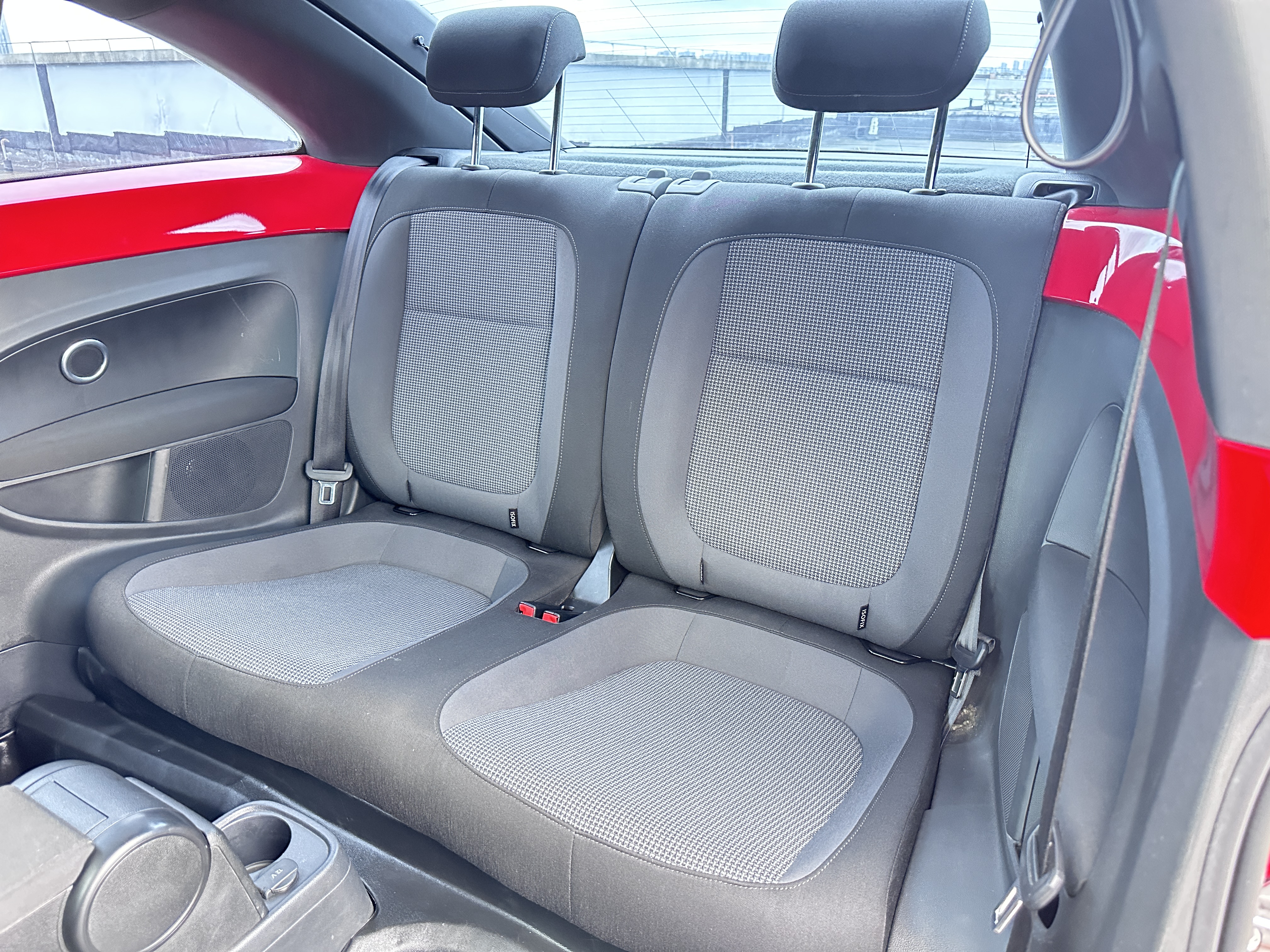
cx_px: 635
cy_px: 476
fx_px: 881
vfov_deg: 56.8
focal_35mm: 24
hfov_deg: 71.6
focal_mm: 6.86
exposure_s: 1/47
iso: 1000
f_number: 1.78
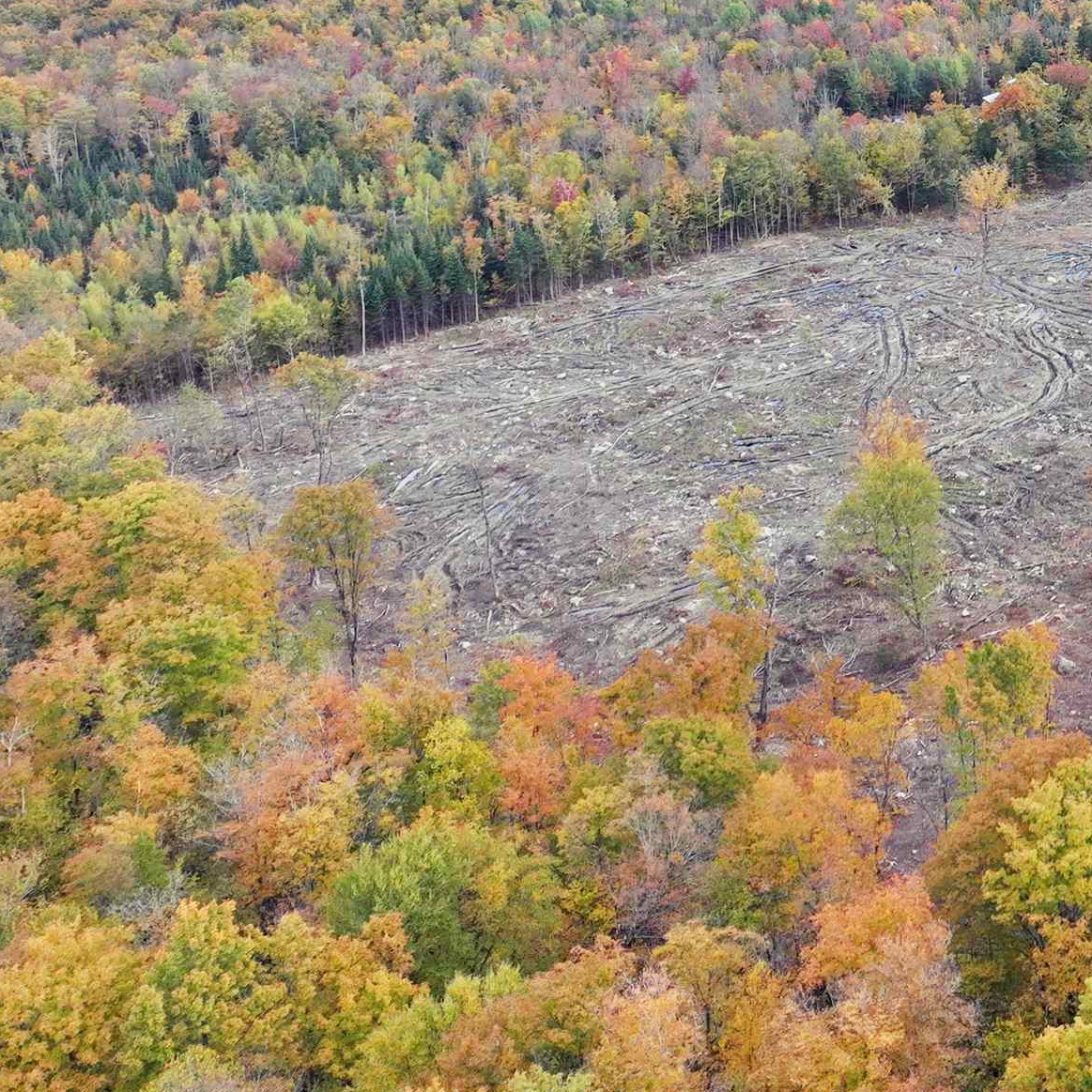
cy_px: 156
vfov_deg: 29.6
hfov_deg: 27.8
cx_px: 1215
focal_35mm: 56
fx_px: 1999
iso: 210
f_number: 2.8
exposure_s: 1/1600
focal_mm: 12.29
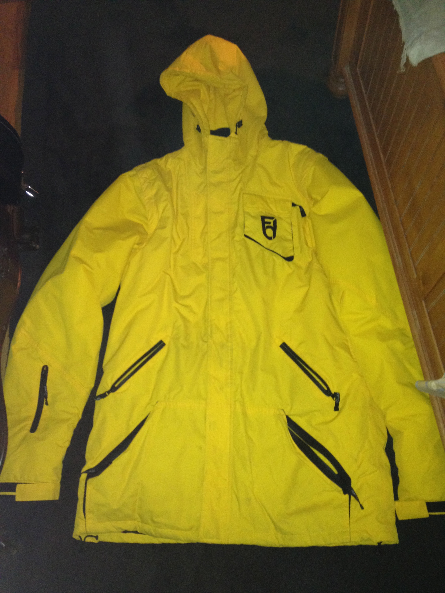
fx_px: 600
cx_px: 222
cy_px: 296
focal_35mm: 35
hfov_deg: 40.7
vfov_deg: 52.6
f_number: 2.4
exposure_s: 1/16
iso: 250
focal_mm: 4.28
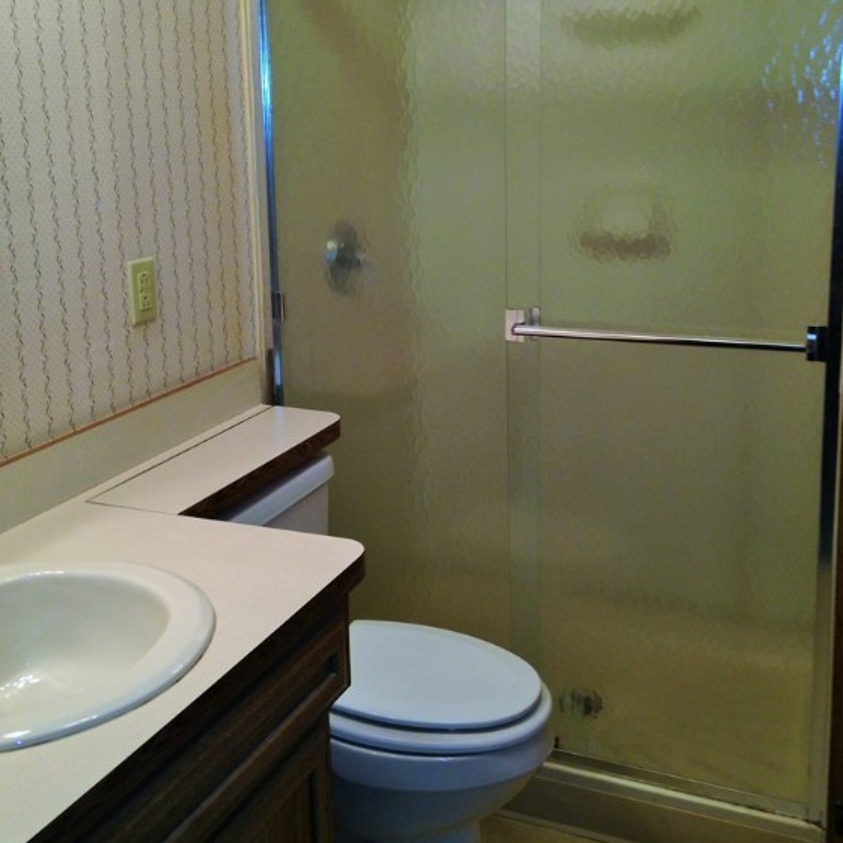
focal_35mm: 40
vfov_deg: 41.6
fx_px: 1102
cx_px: 418
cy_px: 325
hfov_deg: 41.9
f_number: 2.4
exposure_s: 1/20
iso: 50
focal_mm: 4.12
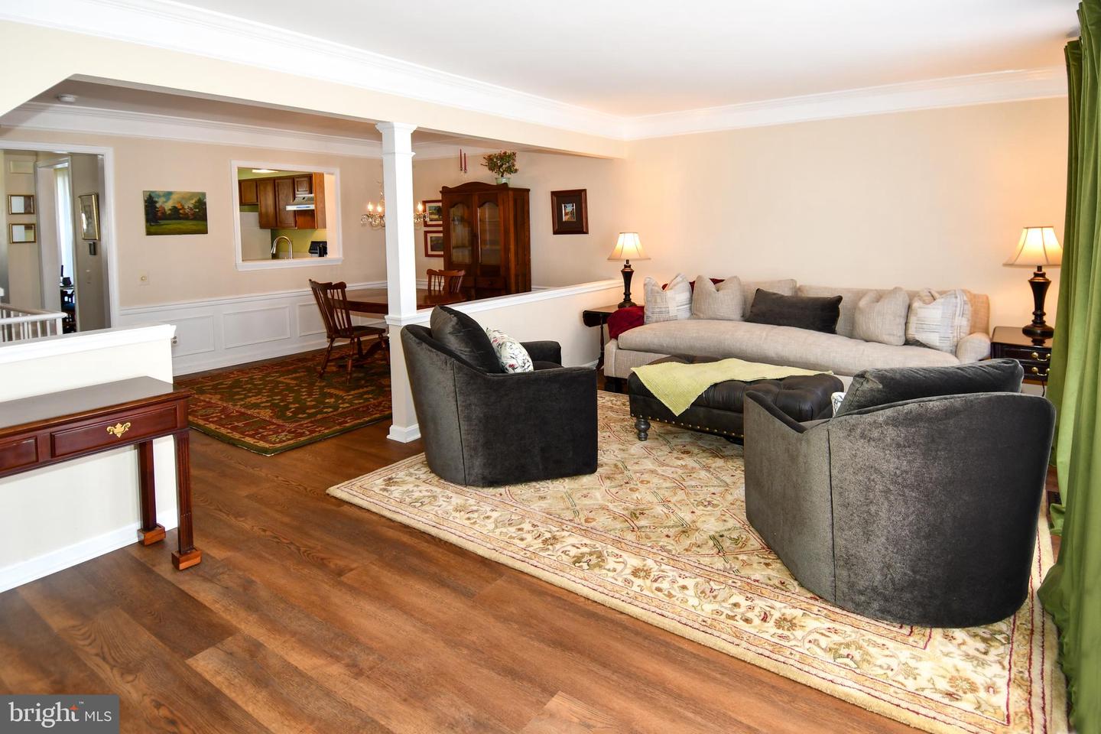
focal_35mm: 18
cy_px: 367
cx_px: 550
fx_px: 550
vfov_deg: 67.4
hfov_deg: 90.0
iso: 250
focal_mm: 12
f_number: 4
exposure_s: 1/60
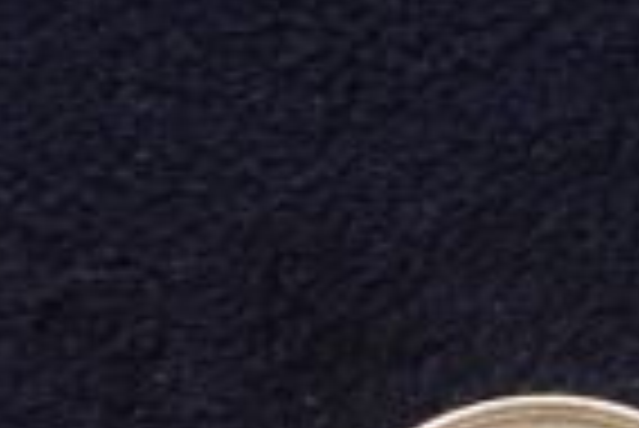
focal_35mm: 123
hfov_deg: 16.5
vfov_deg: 10.7
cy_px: 660
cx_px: 531
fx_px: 2185
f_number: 2.4
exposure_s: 1/60
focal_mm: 4.28
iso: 64
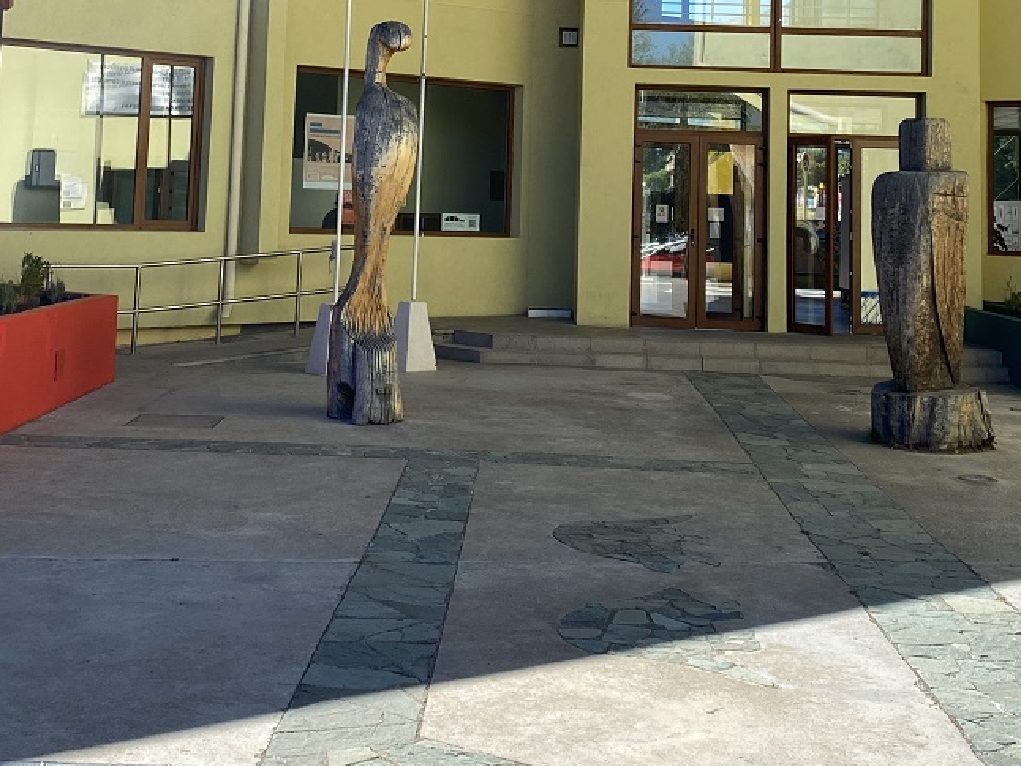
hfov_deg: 33.2
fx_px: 1711
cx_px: 514
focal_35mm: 58
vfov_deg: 24.4
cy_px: 62
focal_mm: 4.25
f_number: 1.8
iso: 32
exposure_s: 1/1316
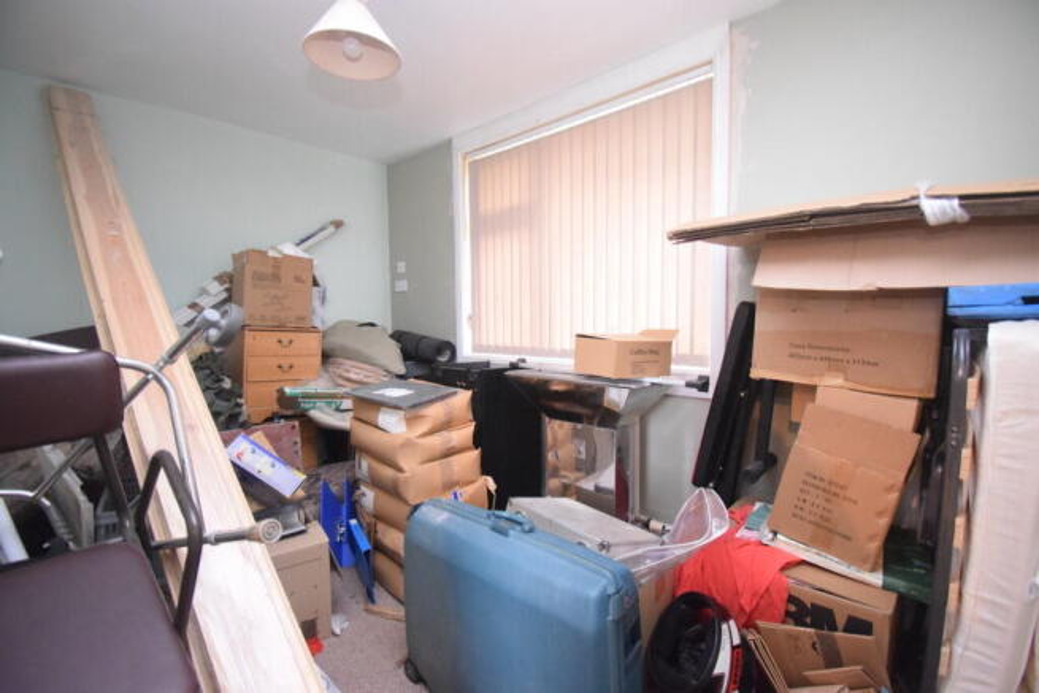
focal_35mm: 15
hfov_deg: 100.4
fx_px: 433
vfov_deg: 77.4
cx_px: 520
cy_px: 346
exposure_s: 1/10
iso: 6400
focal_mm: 10
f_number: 4.5
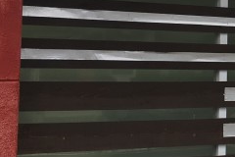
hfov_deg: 13.1
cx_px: 483
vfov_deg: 10.2
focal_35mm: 134
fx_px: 875
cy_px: 6
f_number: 2.2
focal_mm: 4.15
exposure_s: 1/434
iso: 25
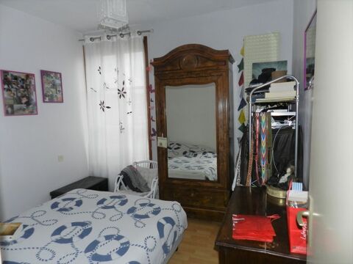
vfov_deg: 58.9
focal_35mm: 23
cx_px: 176
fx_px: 235
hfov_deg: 73.9
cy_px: 132
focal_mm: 4
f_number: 3.4
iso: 200
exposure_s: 1/30
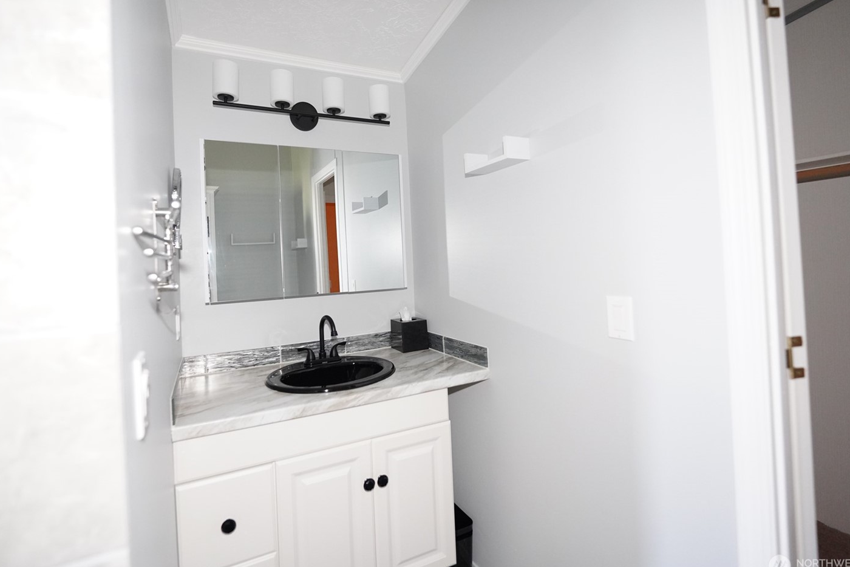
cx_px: 381
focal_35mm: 16
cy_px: 255
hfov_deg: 96.4
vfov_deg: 73.5
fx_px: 378
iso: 3200
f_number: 2
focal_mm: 14
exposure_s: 1/160
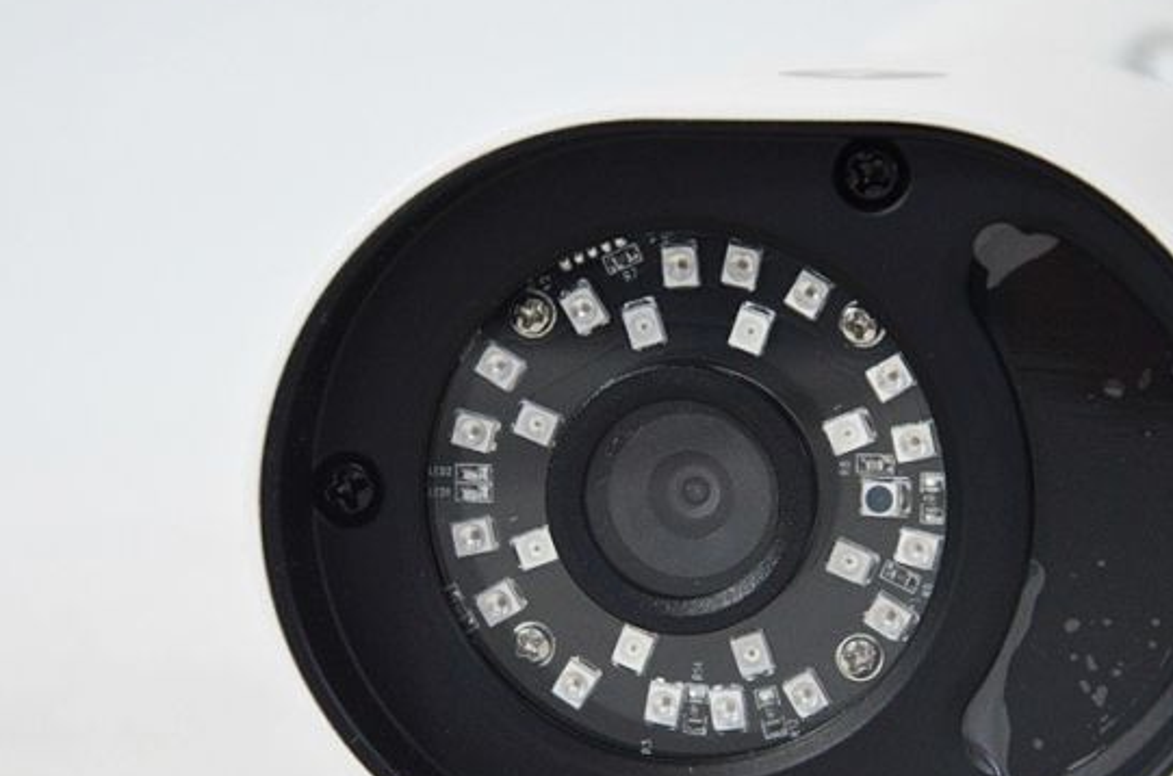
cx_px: 692
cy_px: 521
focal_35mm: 224
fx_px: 7272
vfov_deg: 6.1
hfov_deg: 9.2
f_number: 7.1
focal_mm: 105
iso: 1600
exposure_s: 1/200
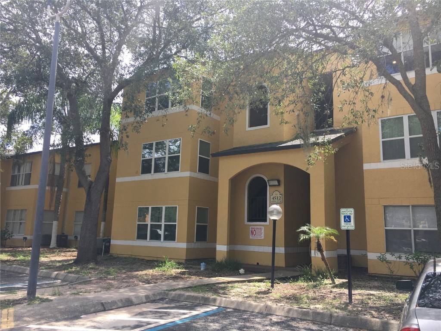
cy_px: 166
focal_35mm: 29
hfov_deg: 61.7
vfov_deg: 48.2
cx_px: 220
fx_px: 369
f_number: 2.2
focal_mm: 4.15
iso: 25
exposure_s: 1/541
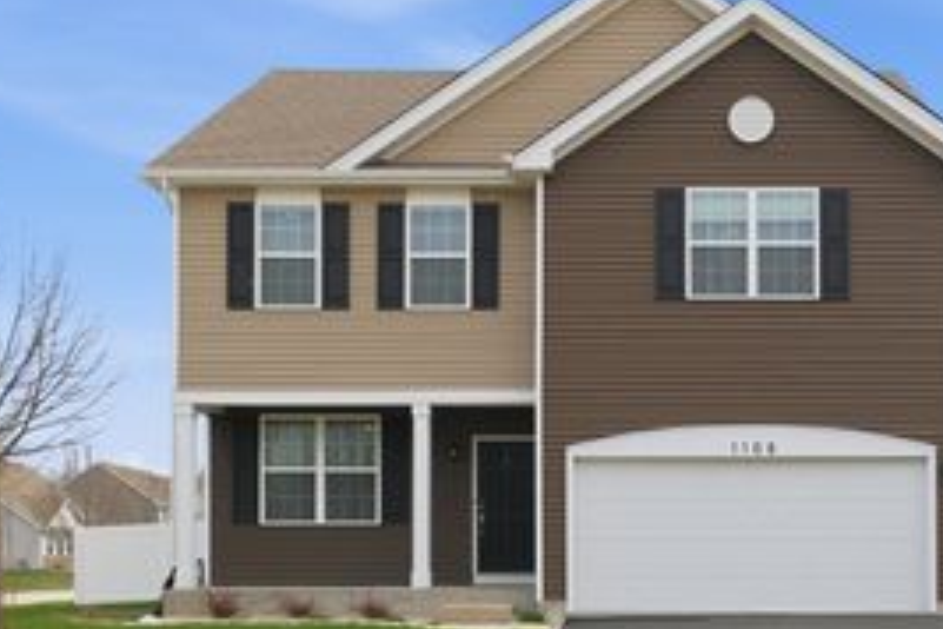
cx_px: 660
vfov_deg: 31.0
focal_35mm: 43
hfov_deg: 44.5
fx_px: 1126
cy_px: 408
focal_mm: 15.1
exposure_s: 1/8000
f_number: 4
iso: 640
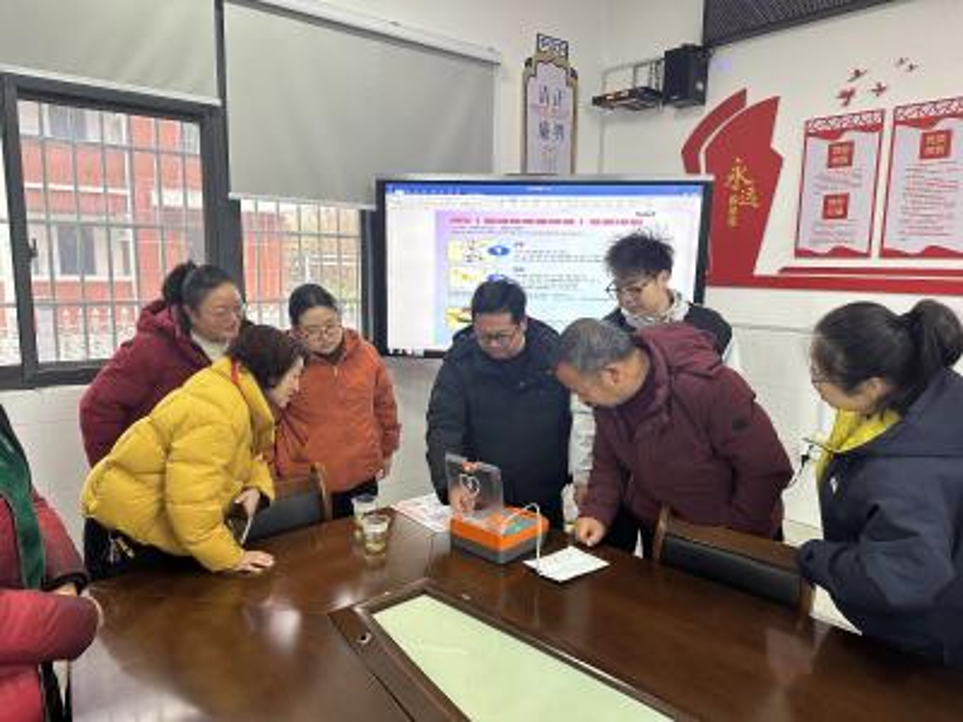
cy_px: 361
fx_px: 668
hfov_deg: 71.6
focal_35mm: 24
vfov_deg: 56.8
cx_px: 482
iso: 160
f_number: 1.78
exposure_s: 1/50
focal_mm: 6.86
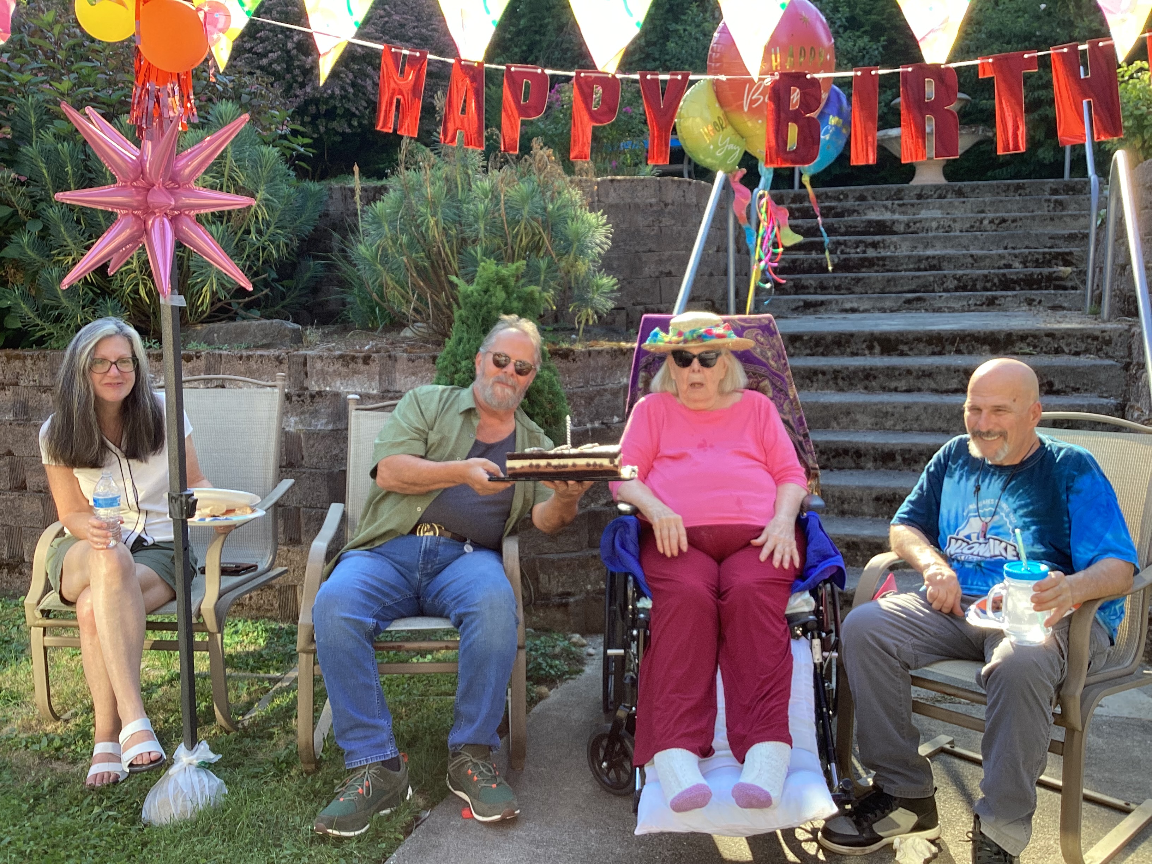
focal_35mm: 31
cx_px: 576
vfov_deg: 45.4
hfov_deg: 58.4
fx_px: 1032
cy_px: 432
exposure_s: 1/100
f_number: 2.4
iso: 25
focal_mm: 3.3
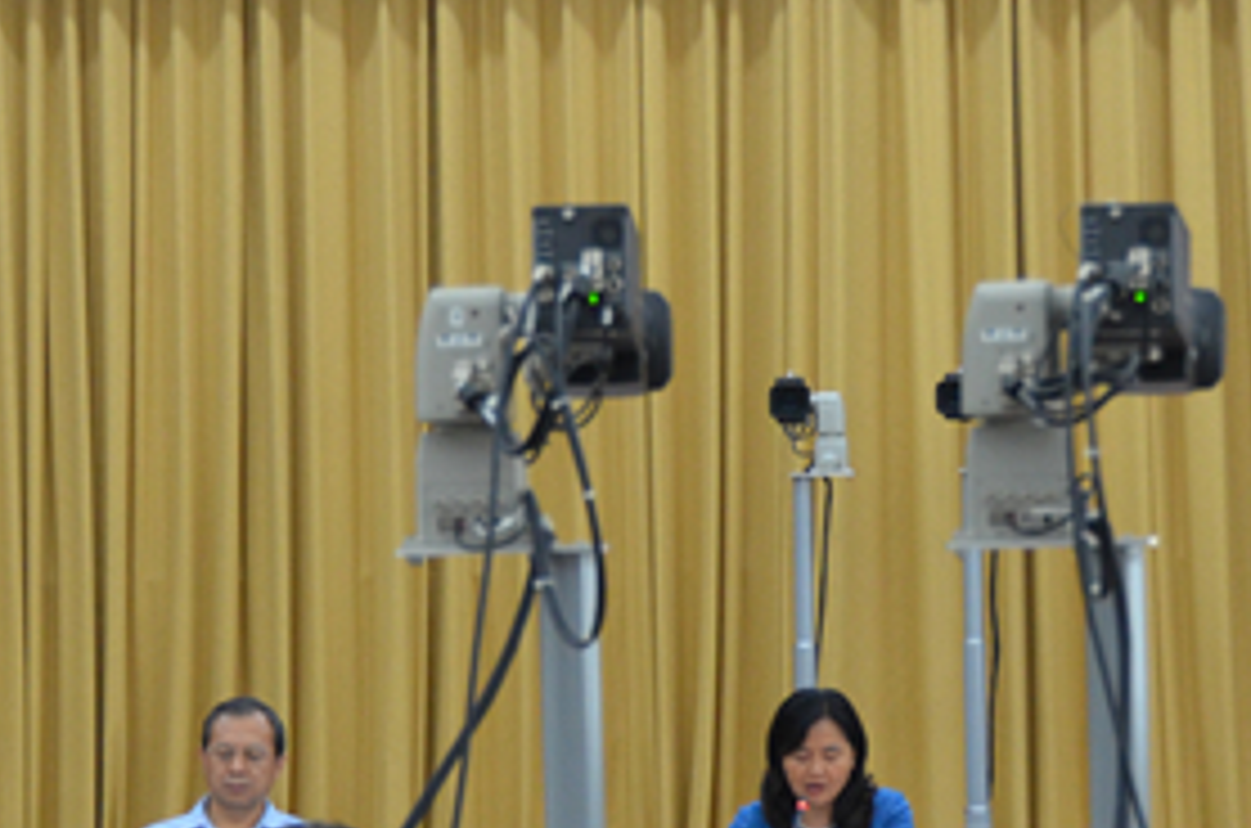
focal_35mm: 147
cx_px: 873
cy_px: 650
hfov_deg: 14.0
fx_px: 5097
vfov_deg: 9.3
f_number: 4.2
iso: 1000
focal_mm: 34
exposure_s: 1/40
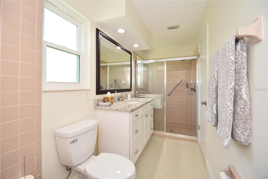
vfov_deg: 77.3
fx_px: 112
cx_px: 134
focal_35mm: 15
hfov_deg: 100.4
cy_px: 90
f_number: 4
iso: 200
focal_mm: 10
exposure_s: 1/60
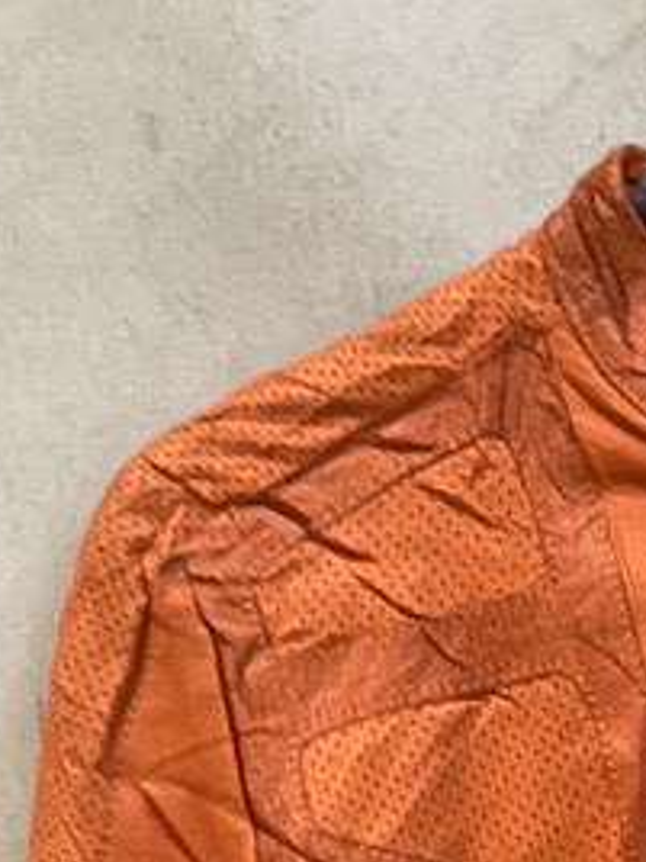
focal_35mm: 109
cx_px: 890
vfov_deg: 16.9
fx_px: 2712
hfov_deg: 13.0
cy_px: 1164
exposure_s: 1/60
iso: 50
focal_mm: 5.1
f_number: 1.6
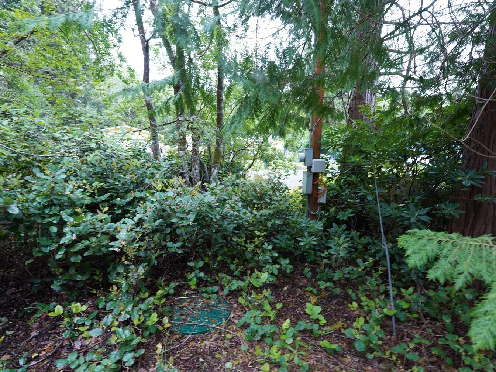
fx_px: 244
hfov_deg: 91.0
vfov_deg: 74.7
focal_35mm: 17
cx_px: 260
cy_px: 197
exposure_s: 1/30
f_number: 4
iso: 200
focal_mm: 14
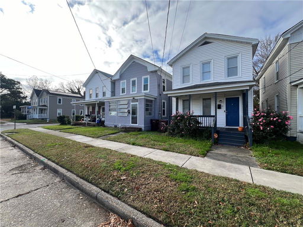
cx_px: 152
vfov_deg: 89.9
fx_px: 114
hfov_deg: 106.2
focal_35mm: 13
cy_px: 114
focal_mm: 1.57
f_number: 1.8
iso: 32
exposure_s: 1/630
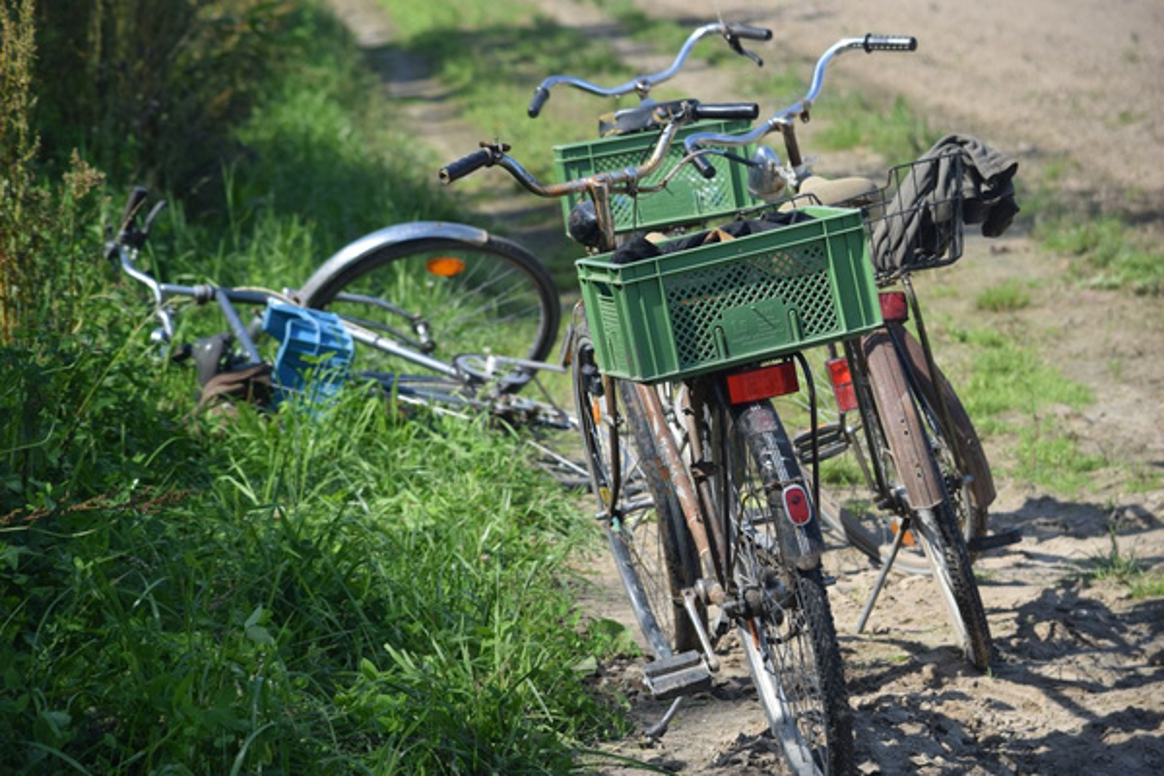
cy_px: 388
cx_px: 582
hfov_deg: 11.8
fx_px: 5626
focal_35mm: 174
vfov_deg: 7.9
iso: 200
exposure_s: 1/640
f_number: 6.3
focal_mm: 116
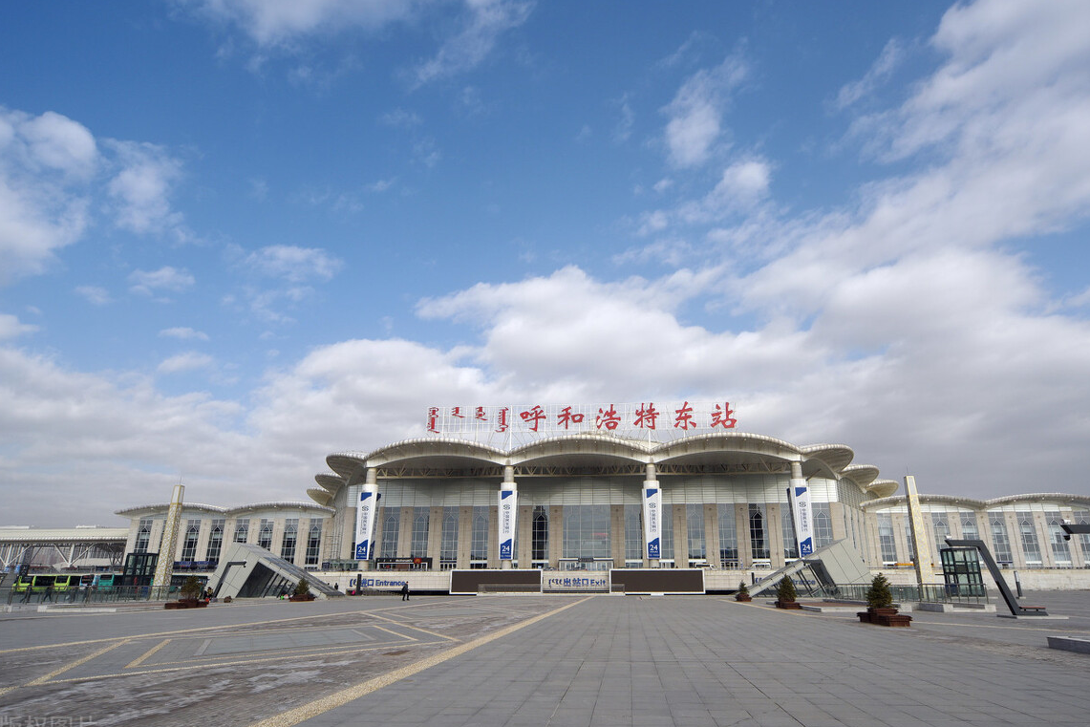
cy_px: 365
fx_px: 606
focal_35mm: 20
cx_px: 567
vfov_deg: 61.9
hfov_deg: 83.9
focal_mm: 19
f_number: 8
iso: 100
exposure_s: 1/400
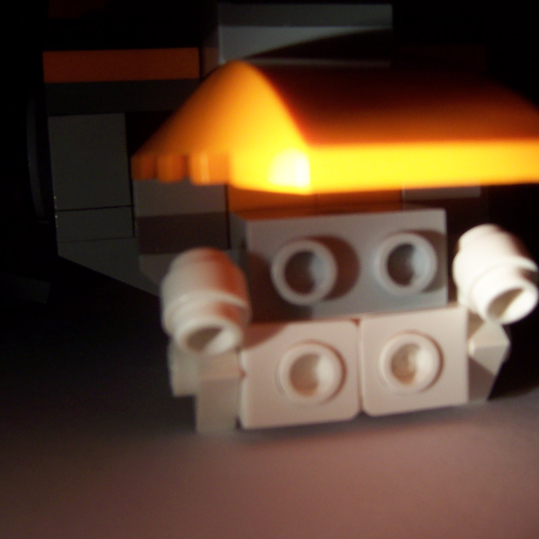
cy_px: 245
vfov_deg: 35.3
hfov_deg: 35.2
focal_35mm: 48
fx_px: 846
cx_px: 339
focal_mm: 5.6
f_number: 4
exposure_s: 1/250
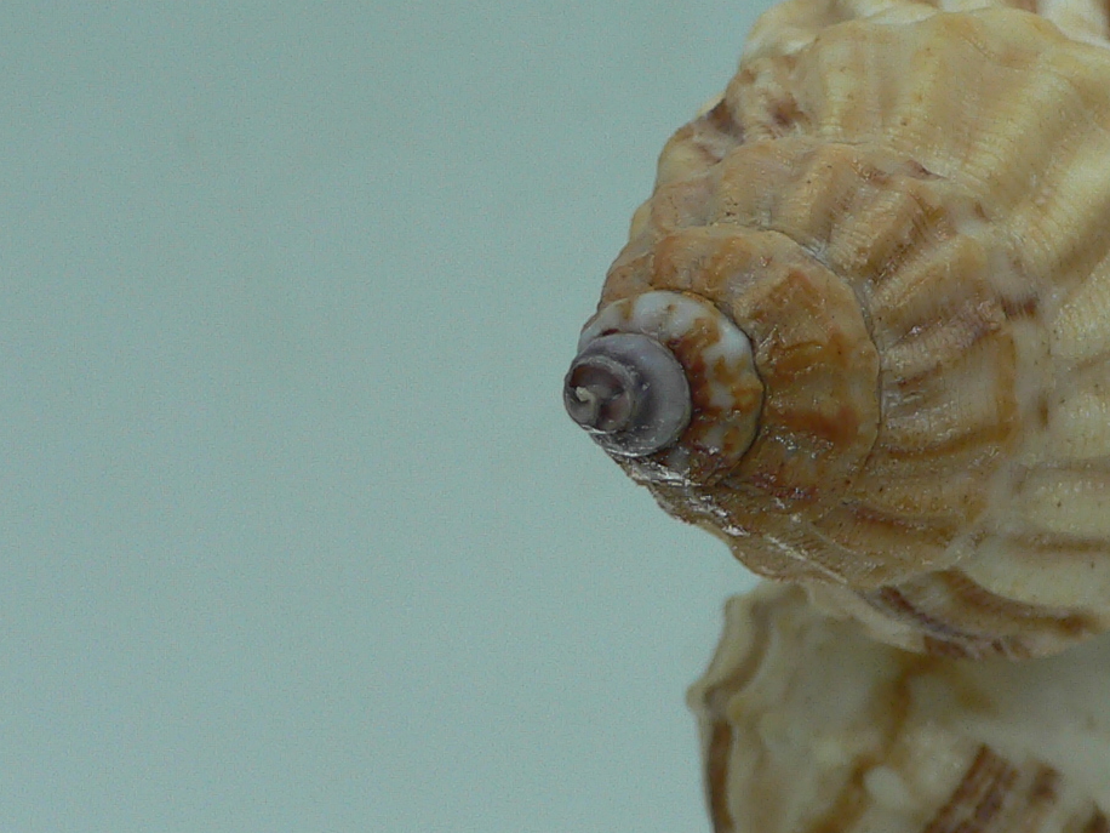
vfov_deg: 19.1
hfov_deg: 24.7
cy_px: 261
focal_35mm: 77
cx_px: 982
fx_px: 2469
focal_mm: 4.6
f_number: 2.8
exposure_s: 1/60
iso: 80
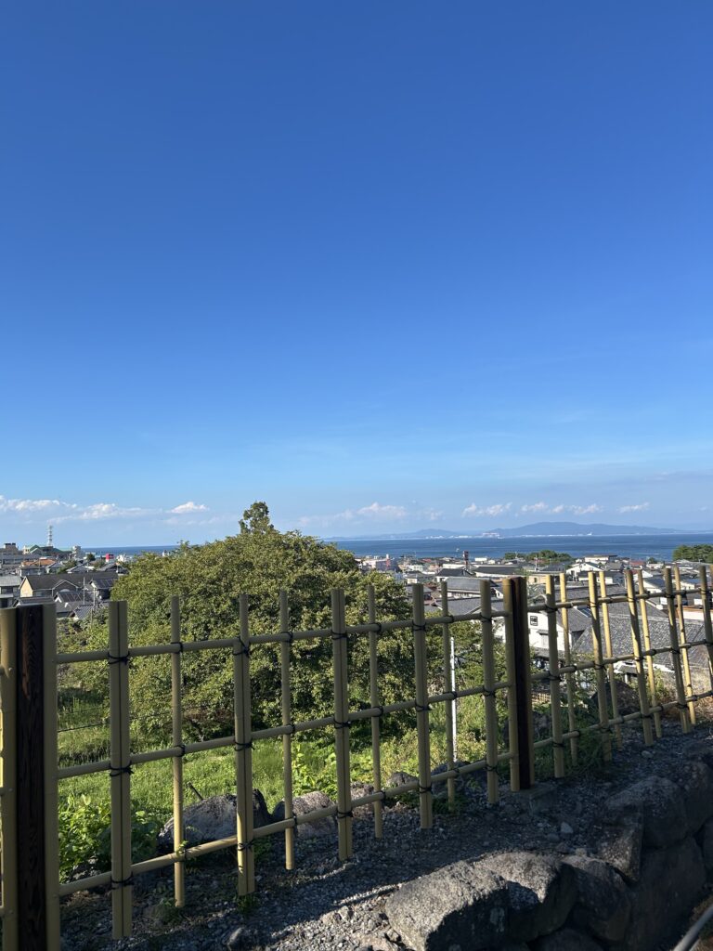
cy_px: 476
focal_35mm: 26
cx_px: 356
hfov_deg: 53.1
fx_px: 714
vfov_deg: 67.3
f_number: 1.5
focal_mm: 5.7
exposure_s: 1/3968
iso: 50
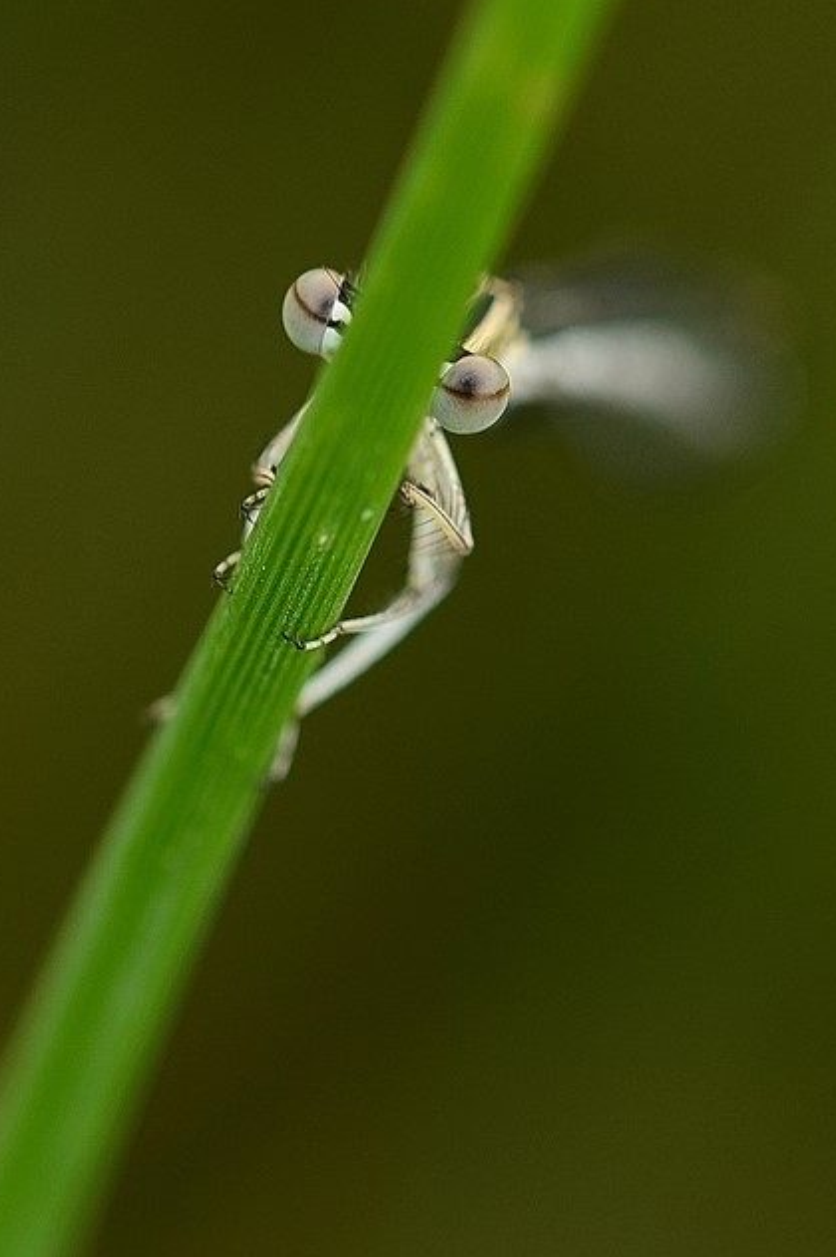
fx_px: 6681
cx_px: 367
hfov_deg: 7.2
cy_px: 590
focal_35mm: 192
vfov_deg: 10.7
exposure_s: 1/50
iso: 100
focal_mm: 105
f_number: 6.3
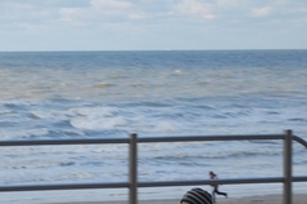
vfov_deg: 6.6
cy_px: 181
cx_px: -8
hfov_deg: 9.8
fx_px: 1784
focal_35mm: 209
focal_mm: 55
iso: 100
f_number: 5.6
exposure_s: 1/125
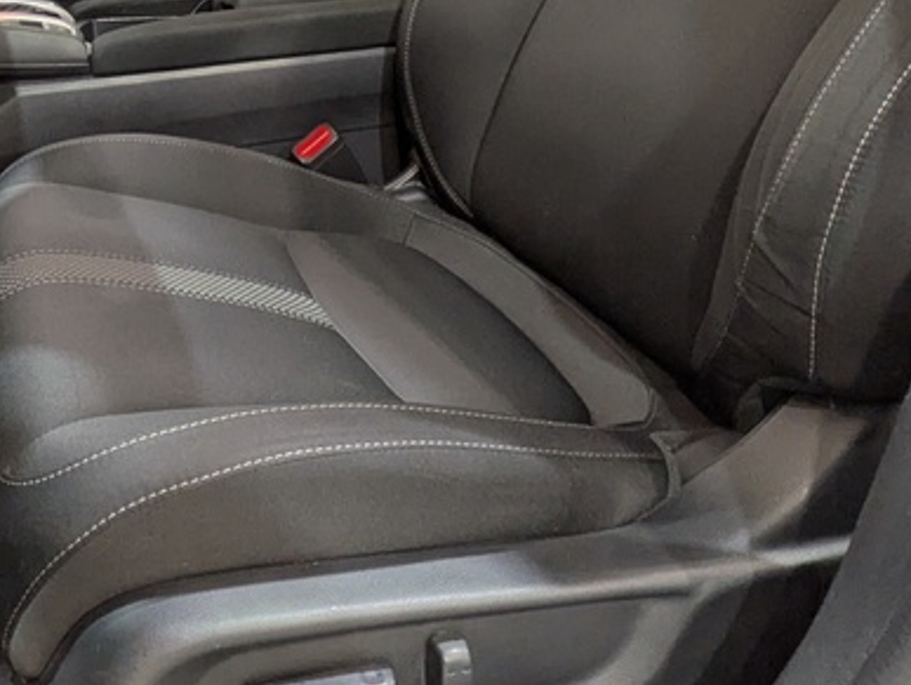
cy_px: -7
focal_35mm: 37
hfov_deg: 46.6
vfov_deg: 35.0
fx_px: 975
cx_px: 146
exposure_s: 1/33.3
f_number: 2.2
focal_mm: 1.83
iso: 62
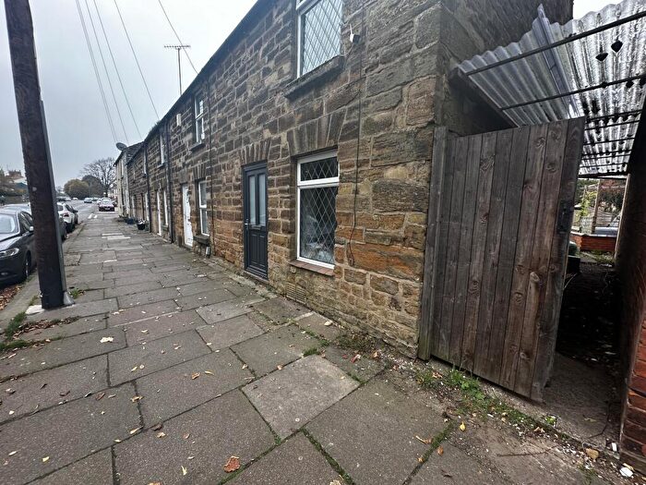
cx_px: 323
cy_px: 242
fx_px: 261
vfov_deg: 85.7
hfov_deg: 102.1
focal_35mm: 14
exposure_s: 1/99
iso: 80
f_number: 2.2
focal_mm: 2.22
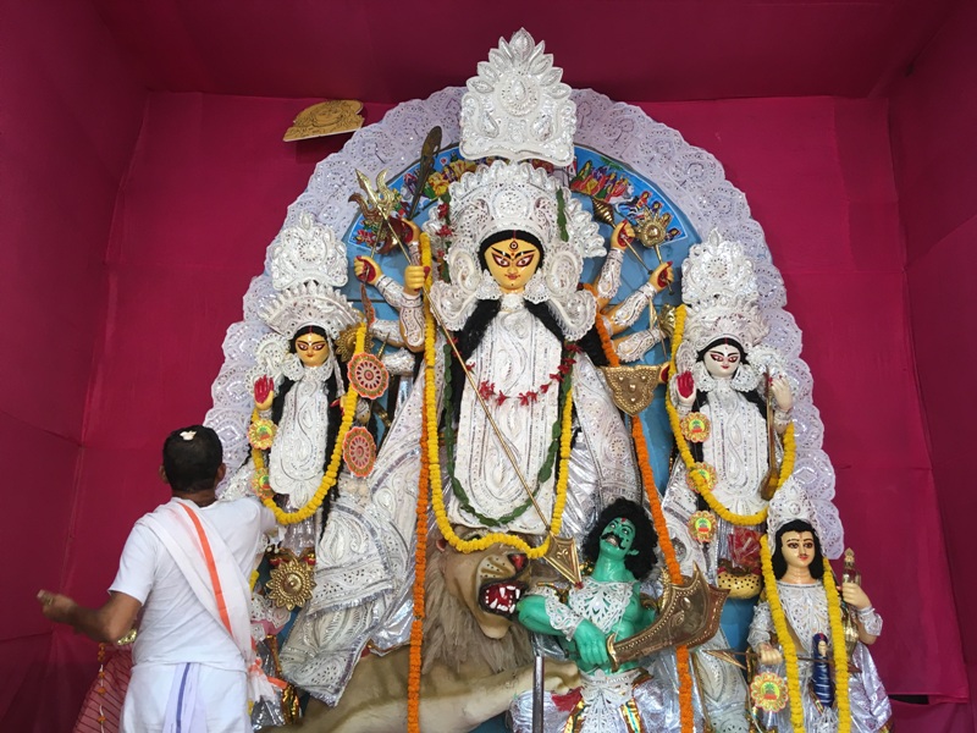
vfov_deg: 48.2
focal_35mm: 29
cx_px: 488
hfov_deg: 61.7
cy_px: 366
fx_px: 818
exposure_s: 1/33
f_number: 2.2
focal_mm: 4.15
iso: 40
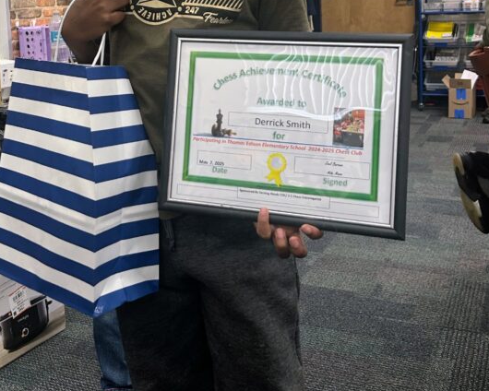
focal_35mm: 49
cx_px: 160
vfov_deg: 29.9
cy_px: 61
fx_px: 709
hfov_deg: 37.6
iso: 100
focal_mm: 5.7
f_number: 1.5
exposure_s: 1/60
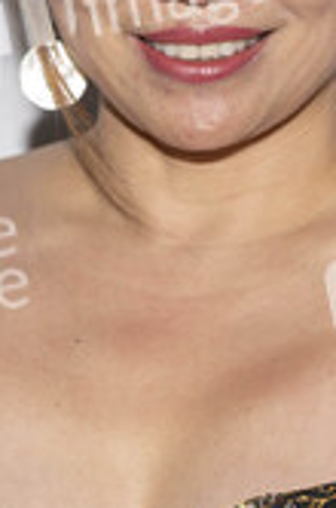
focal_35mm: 290
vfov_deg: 7.1
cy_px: 138
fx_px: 4077
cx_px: 205
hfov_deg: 4.7
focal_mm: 120
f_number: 5.6
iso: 800
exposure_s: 1/200
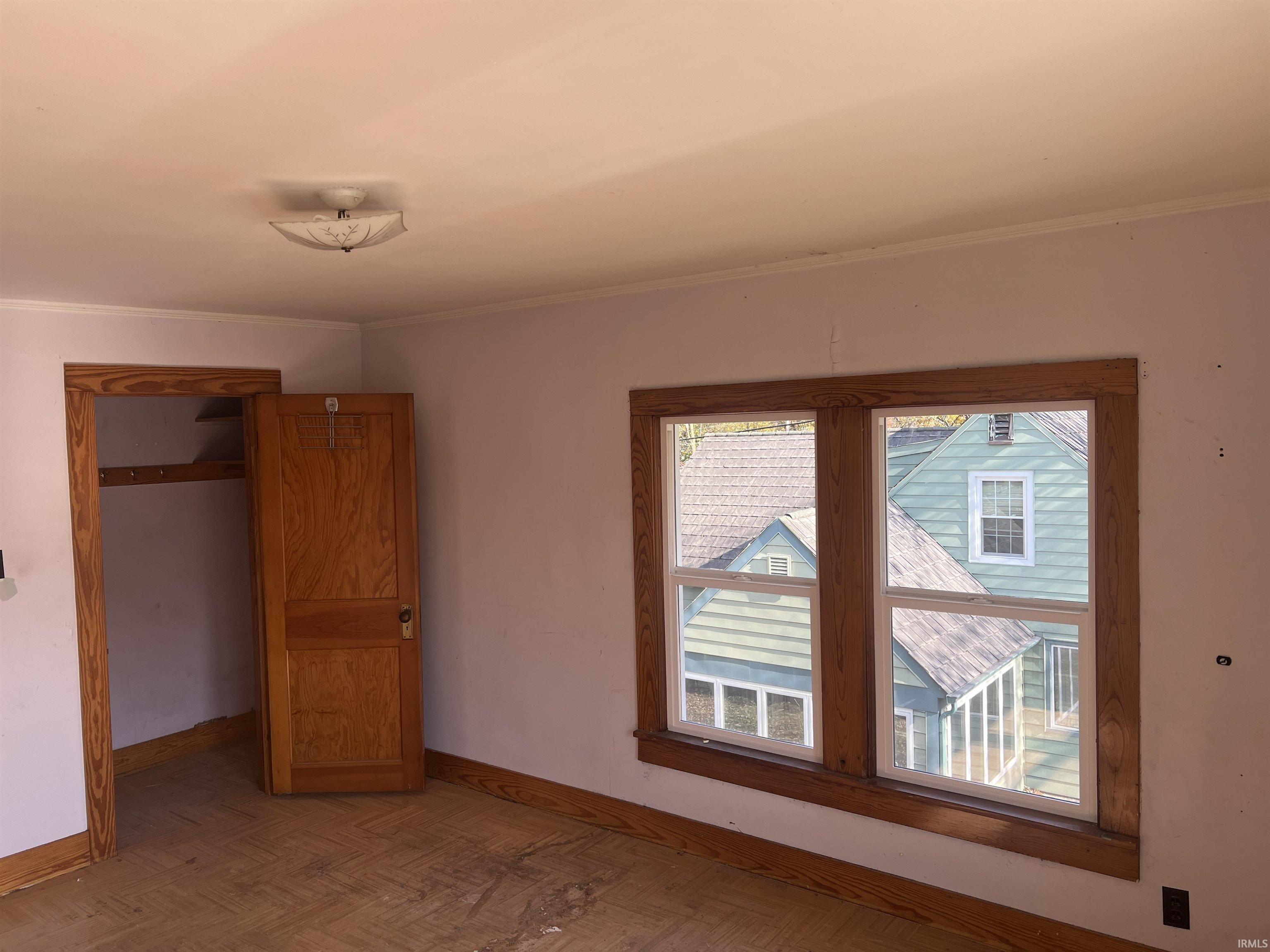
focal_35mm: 26
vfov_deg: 53.1
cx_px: 635
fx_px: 954
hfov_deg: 67.3
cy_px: 476
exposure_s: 1/308
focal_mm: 5.7
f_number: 1.5
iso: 50
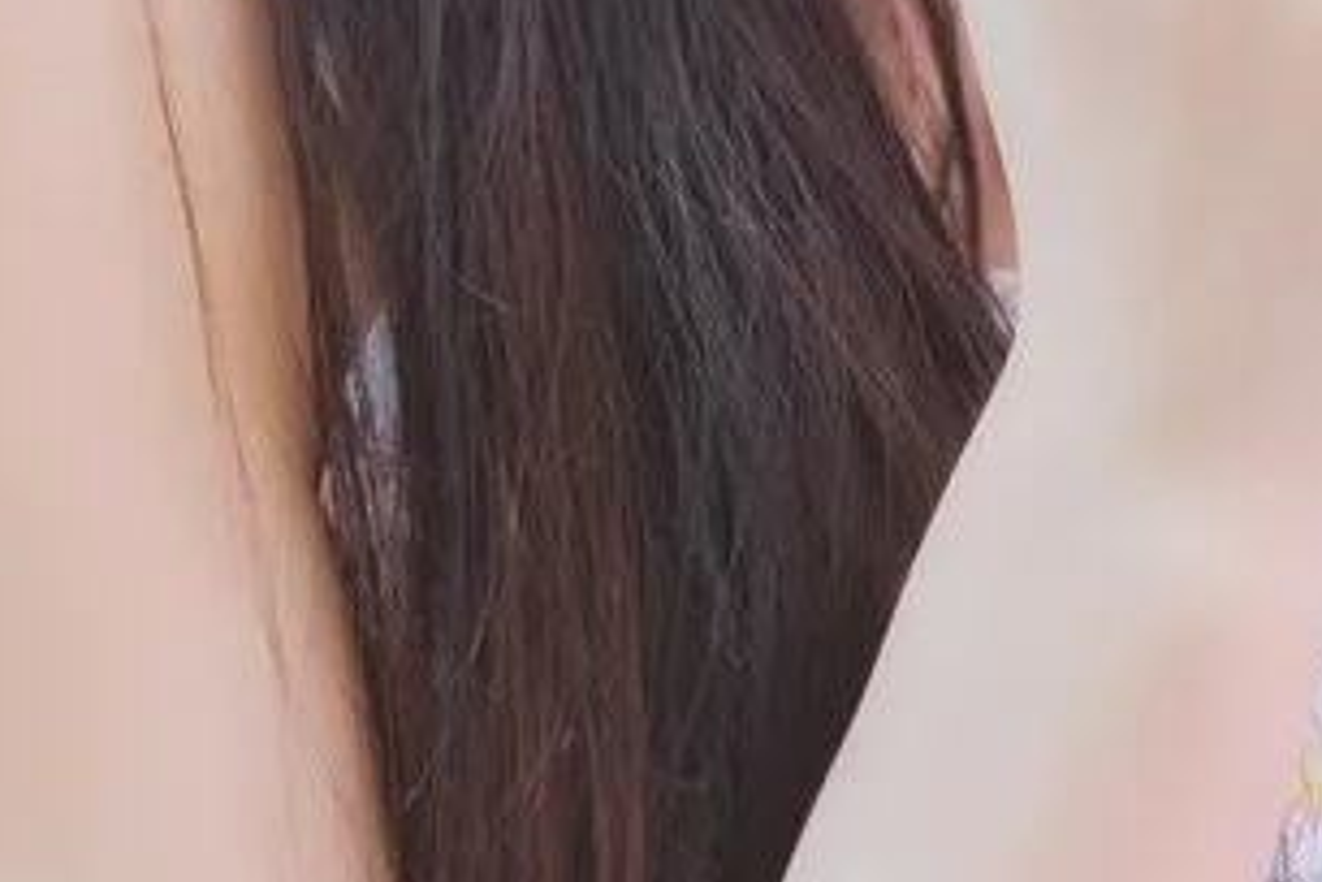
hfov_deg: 6.0
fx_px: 12595
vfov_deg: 4.0
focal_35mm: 343
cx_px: 298
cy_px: -997
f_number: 2.8
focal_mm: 70
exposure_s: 1/100
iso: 640
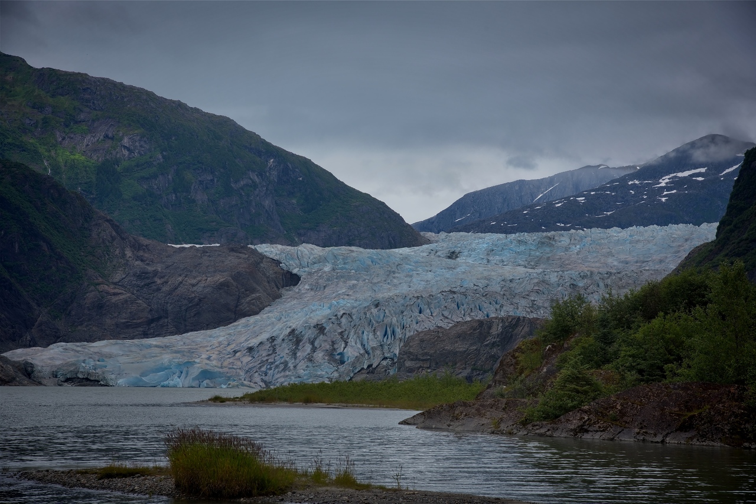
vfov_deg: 16.1
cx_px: 378
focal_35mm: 85
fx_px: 1785
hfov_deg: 23.9
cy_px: 252
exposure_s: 1/320
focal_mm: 85
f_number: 9
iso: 100
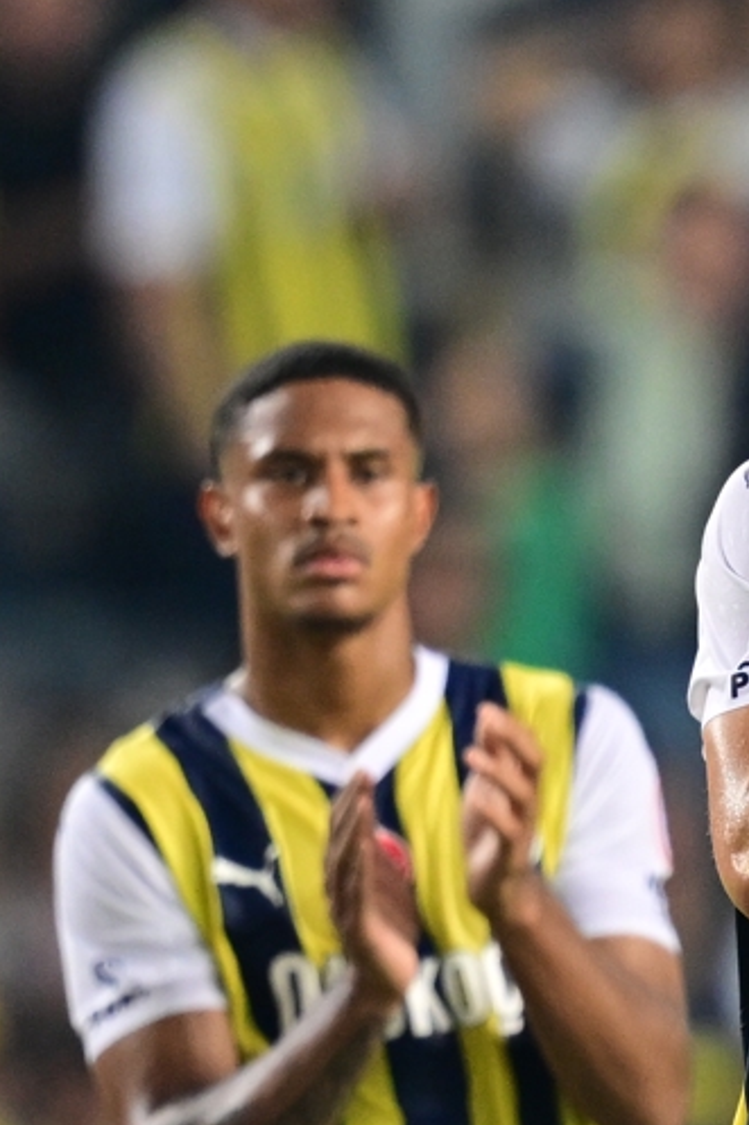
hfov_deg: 2.1
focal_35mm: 644
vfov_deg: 3.2
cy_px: 601
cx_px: 840
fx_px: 20111
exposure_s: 1/1000
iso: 1600
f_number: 2.8
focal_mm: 400
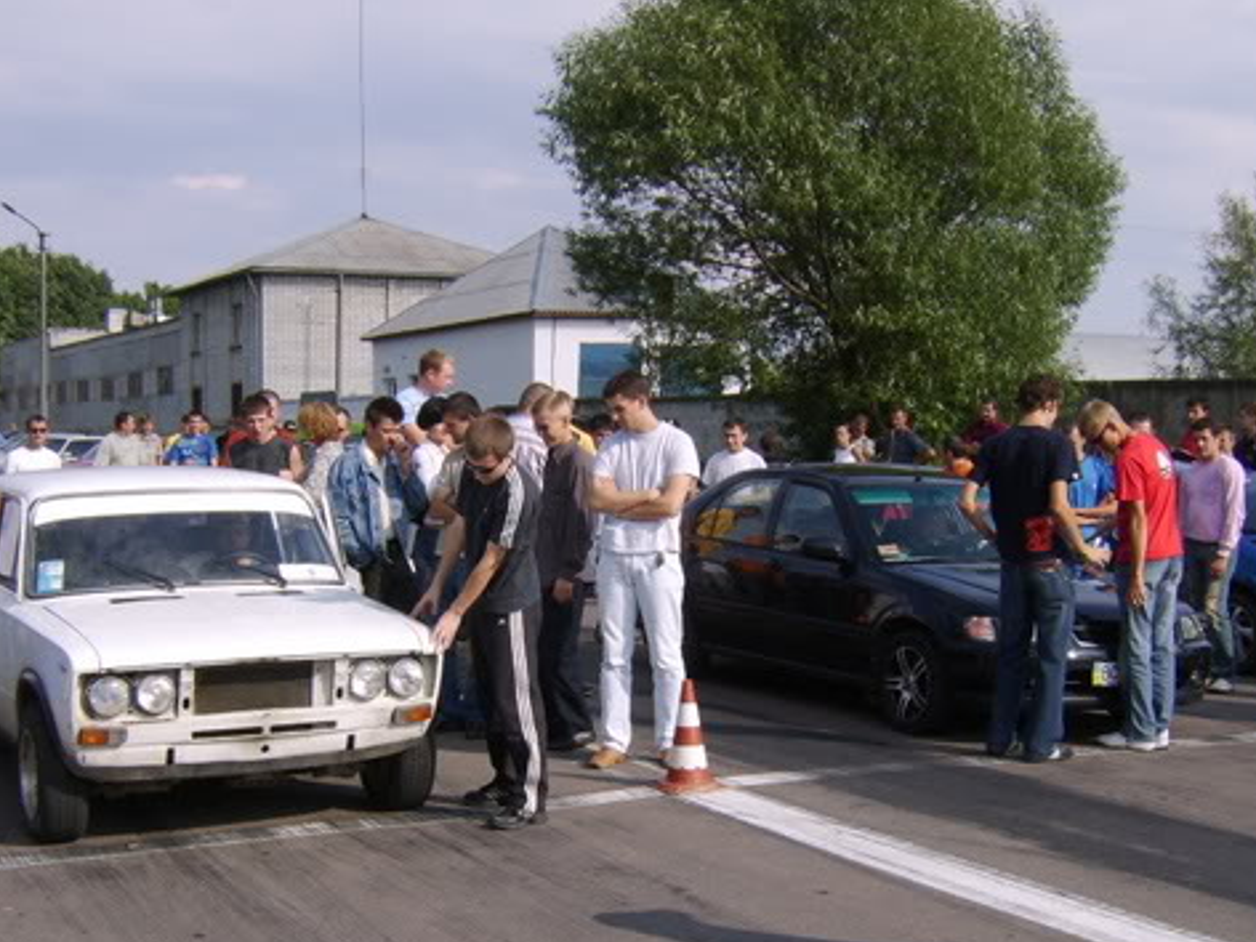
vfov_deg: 34.2
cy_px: 593
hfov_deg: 44.8
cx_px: 615
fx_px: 1524
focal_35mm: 42
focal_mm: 8.13
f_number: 6.7
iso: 71
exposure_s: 1/324
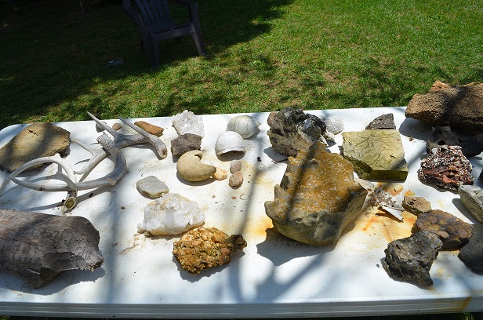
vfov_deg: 47.7
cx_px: 242
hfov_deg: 67.5
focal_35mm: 27
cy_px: 160
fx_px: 361
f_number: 9
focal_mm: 18
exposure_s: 1/320
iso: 100
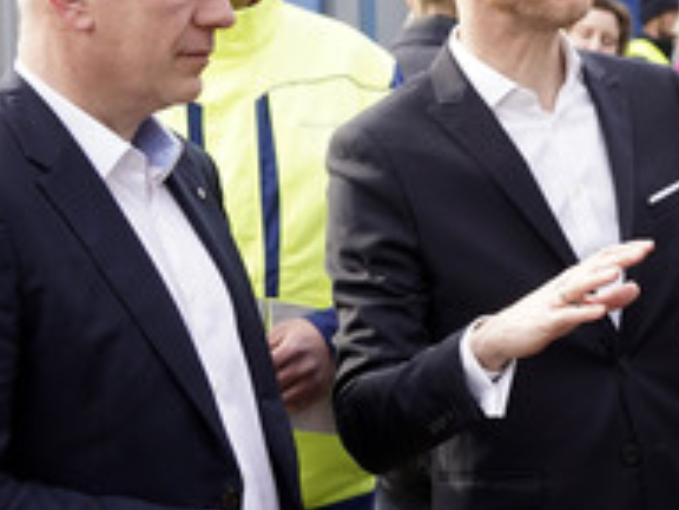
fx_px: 2040
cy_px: 64
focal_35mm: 104
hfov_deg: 18.5
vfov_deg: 14.1
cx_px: 652
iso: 320
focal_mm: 46
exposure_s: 1/160
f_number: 6.3
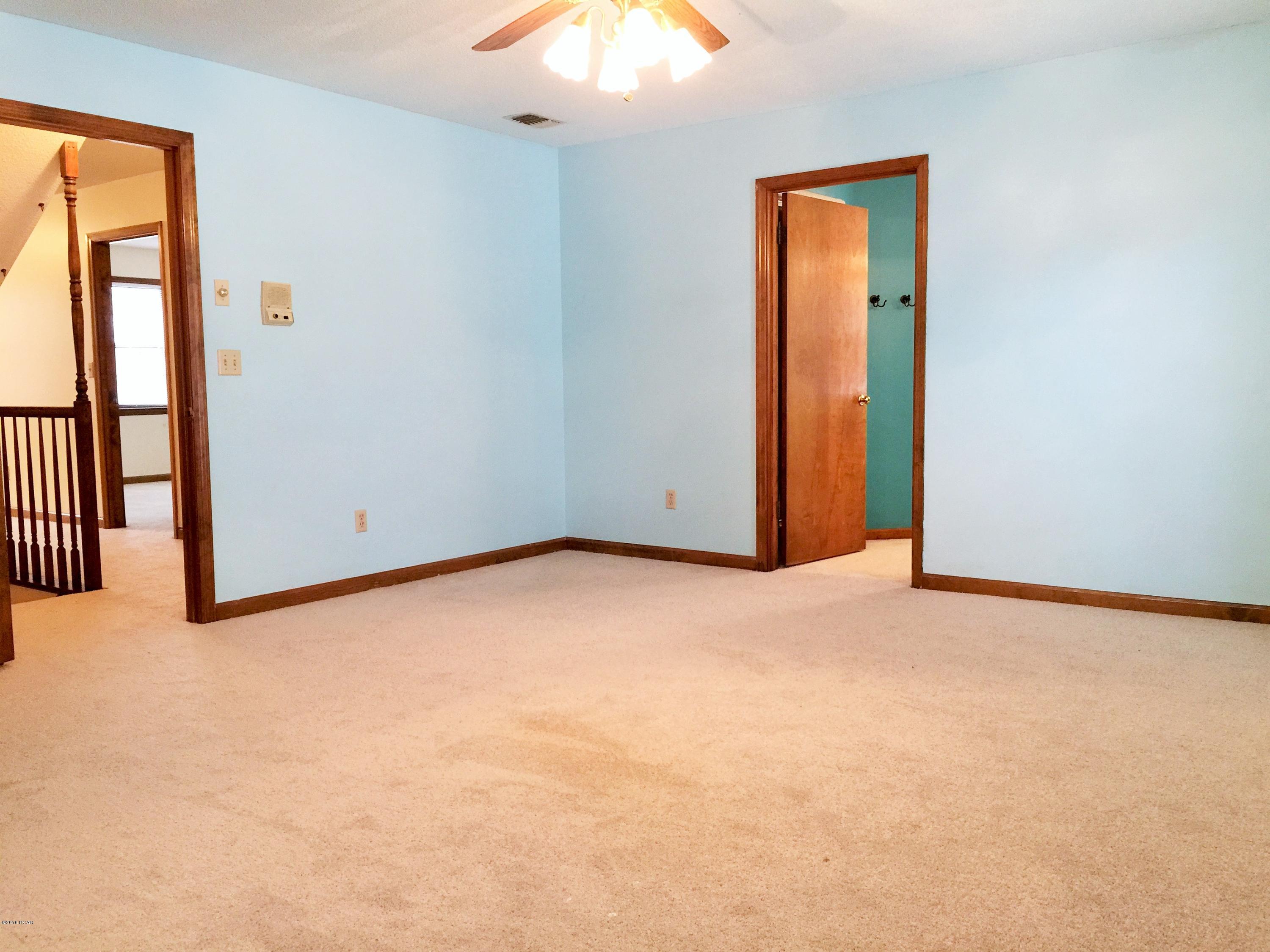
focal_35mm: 29
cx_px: 635
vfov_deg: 48.2
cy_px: 476
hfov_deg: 61.7
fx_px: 1064
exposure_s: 1/15
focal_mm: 4.15
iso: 100
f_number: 2.2
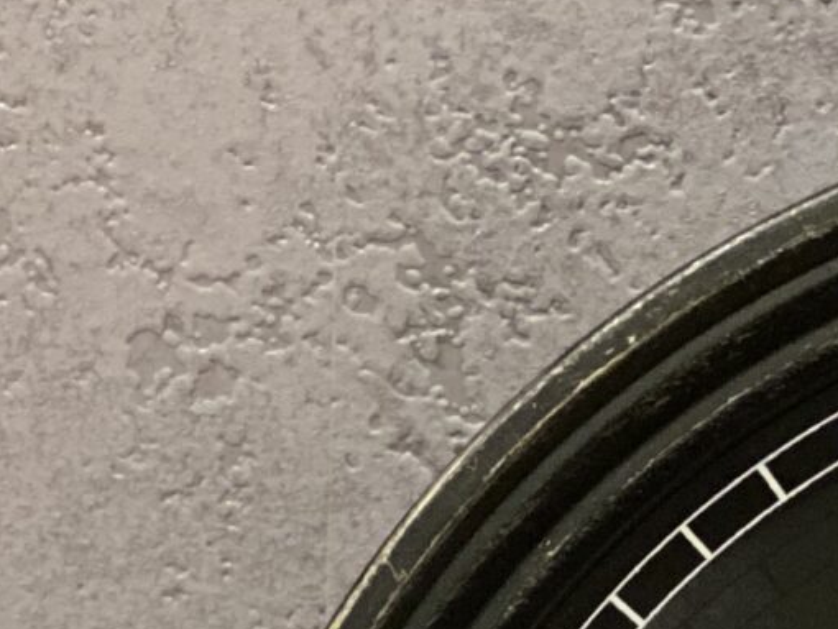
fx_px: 6321
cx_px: 721
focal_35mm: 261
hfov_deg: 7.6
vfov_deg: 5.5
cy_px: 1427
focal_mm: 6
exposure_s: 1/20
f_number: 2
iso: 500
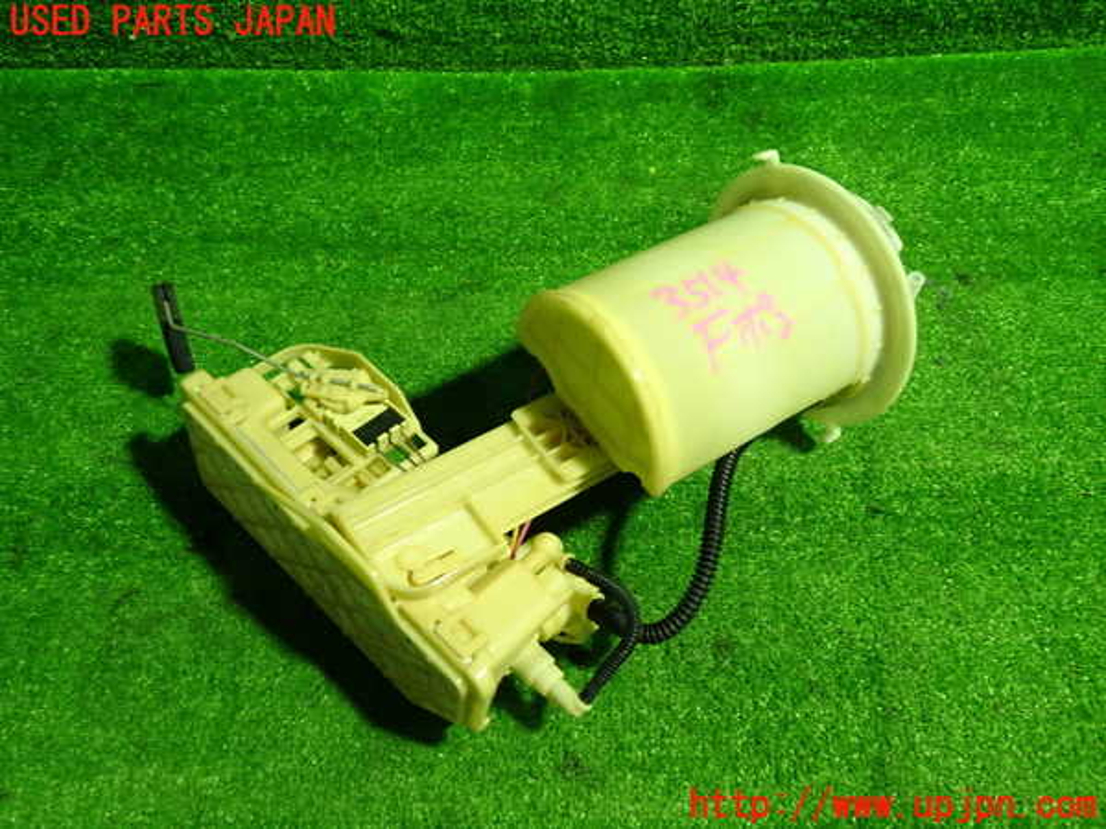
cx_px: 553
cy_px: 414
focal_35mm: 30
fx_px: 959
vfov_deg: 46.8
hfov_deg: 60.0
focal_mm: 5.4
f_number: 2.3
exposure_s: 1/30
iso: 250
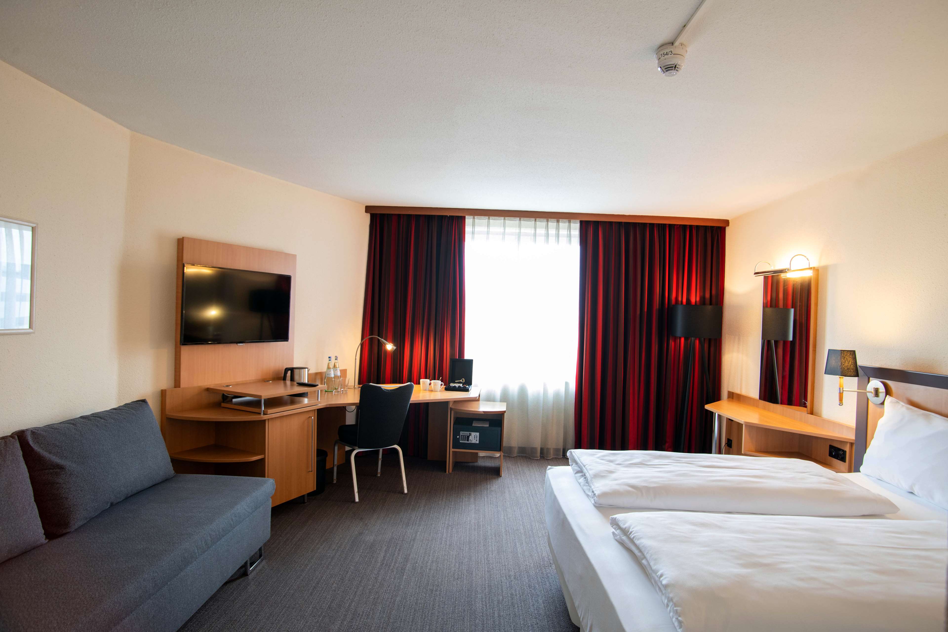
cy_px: 316
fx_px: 500
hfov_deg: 86.9
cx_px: 474
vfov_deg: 64.6
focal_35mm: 19
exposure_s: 1/3
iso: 250
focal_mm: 19
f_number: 9
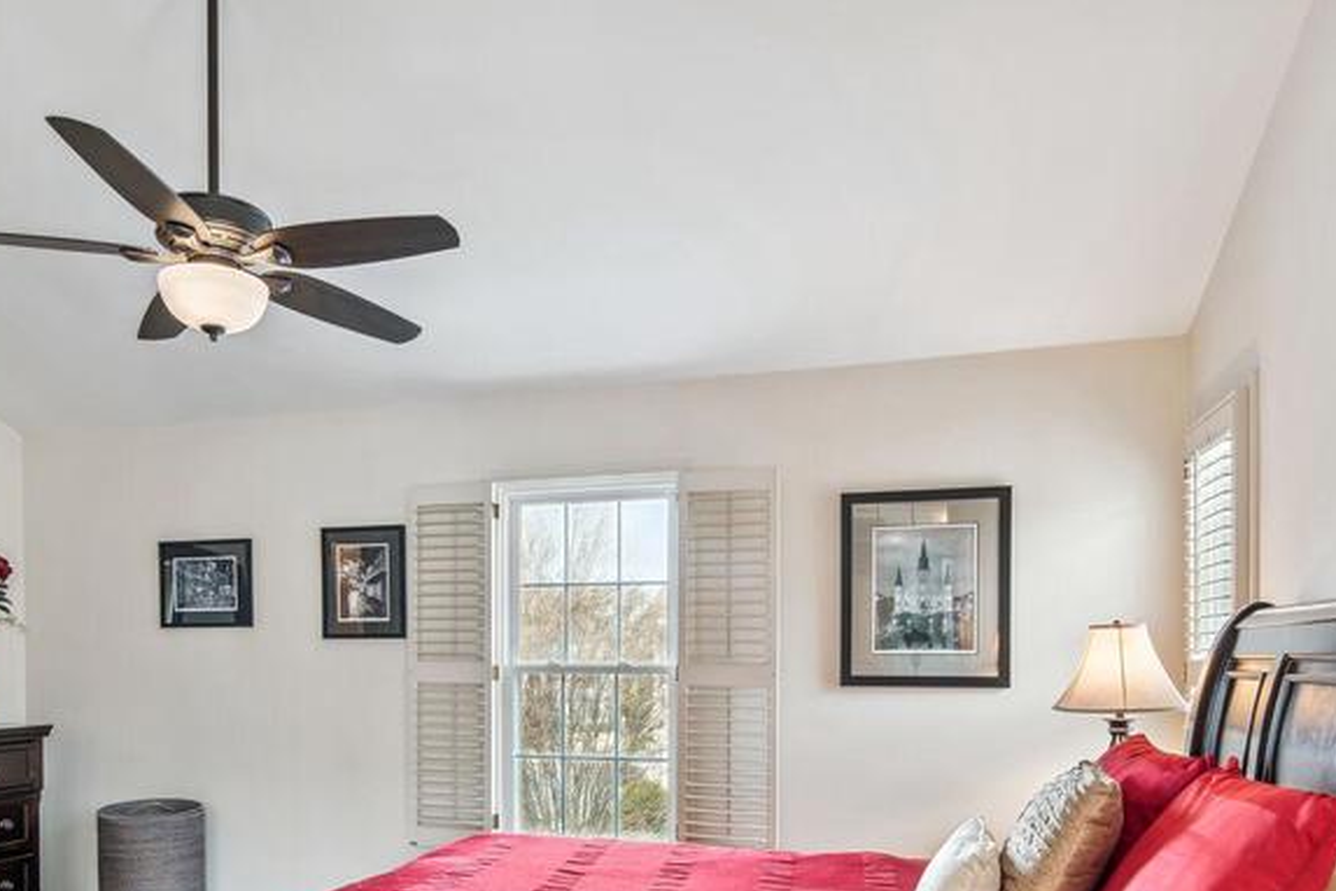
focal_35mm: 25
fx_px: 928
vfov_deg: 49.3
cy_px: 664
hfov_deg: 71.3
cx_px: 604
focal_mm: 14
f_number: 9
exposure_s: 1.3
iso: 100
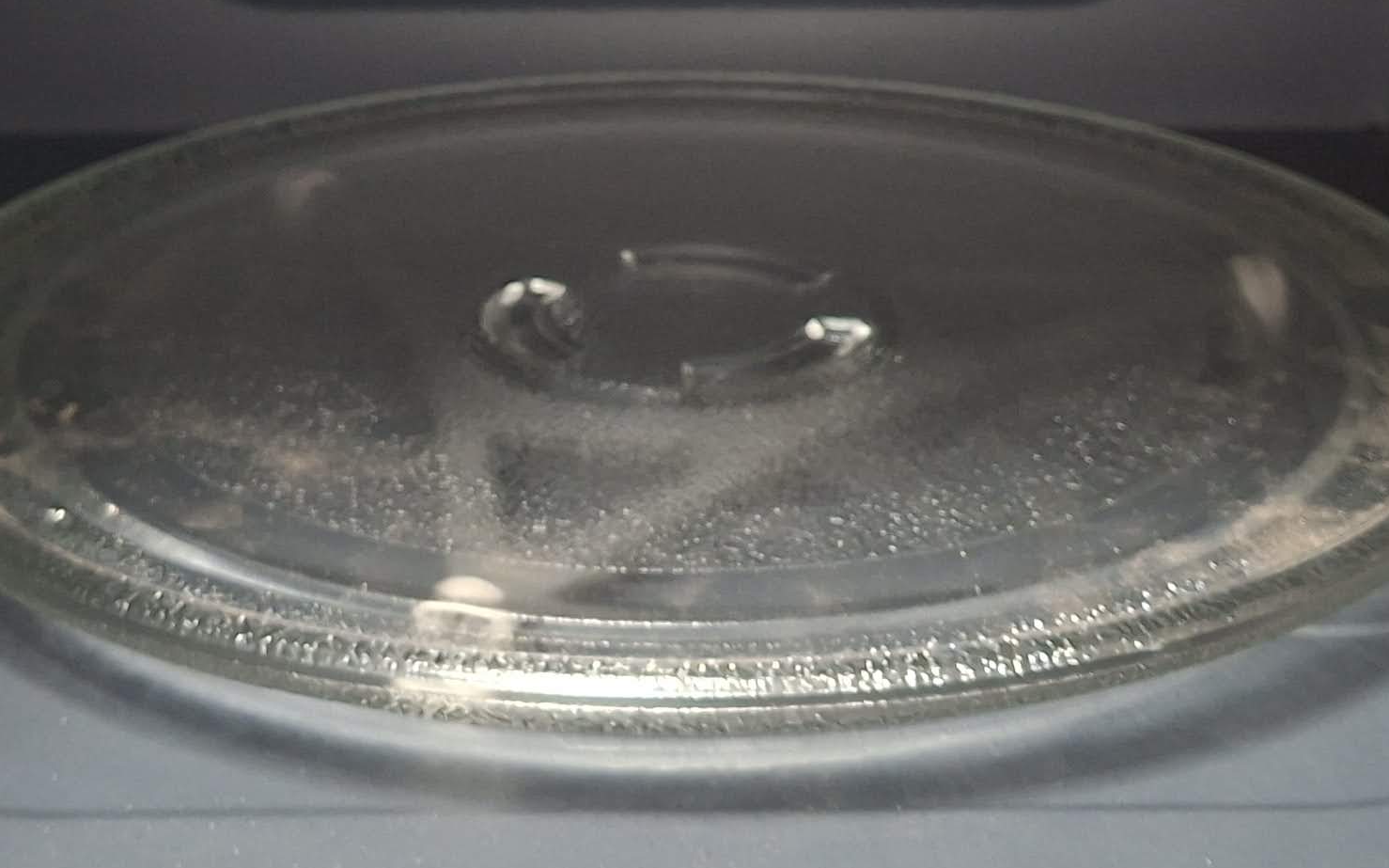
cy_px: -175
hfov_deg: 31.0
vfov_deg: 18.6
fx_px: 2498
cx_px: 616
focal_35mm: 66
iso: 500
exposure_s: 1/25
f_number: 1.8
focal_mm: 5.54
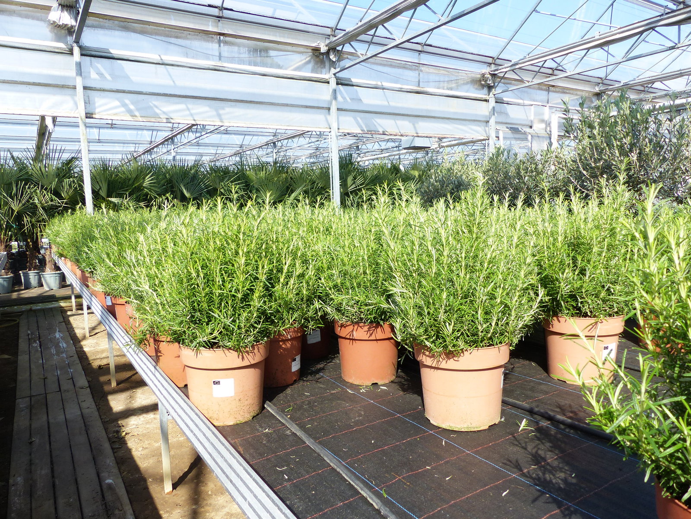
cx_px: 346
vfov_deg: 54.9
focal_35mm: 25
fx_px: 499
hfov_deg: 69.4
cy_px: 260
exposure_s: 1/320
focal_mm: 4.5
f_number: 4
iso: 100
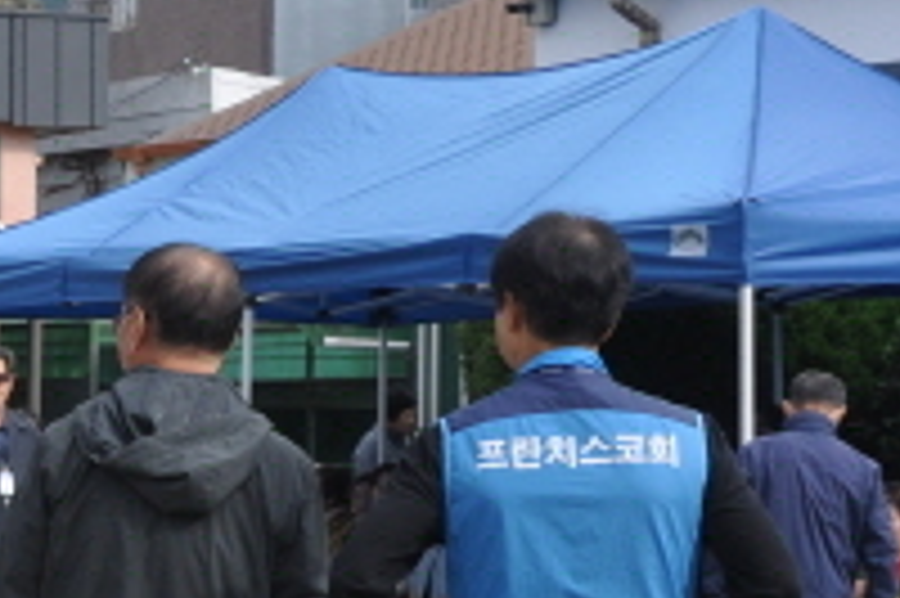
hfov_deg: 13.4
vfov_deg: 9.4
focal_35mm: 144
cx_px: -450
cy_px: 650
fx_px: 3597
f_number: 8
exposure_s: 1/250
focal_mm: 24
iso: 200
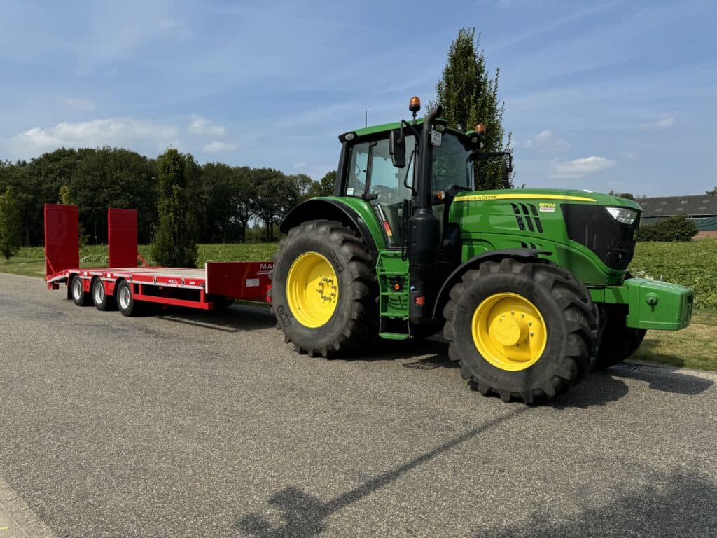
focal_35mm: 24
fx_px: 497
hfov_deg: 71.6
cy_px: 269
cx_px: 358
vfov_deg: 56.8
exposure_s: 1/4049
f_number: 1.78
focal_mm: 6.76
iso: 80
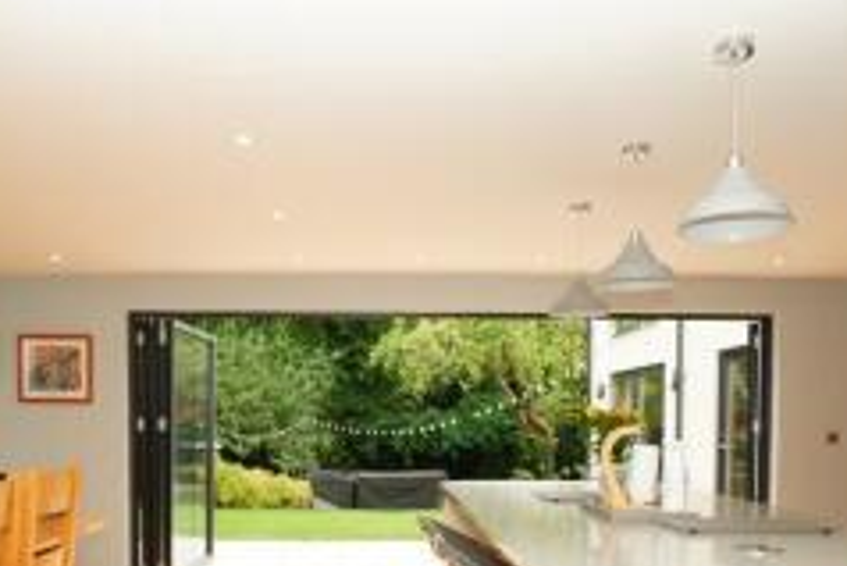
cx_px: 381
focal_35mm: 30
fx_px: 706
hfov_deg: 61.8
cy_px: 447
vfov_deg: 41.9
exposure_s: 1/125
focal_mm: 10
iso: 400
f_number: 5
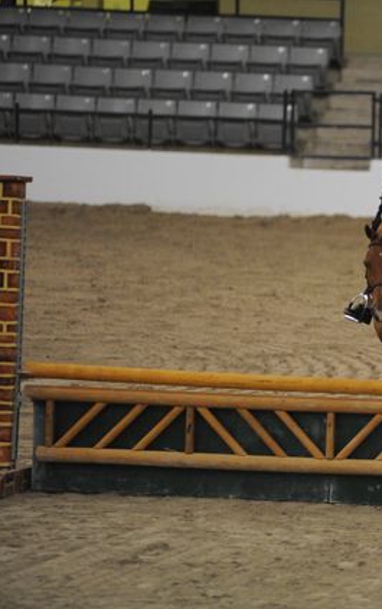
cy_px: 305
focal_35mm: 308
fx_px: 5122
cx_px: 425
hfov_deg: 4.3
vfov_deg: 6.8
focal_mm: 200
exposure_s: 1/400
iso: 6400
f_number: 2.8
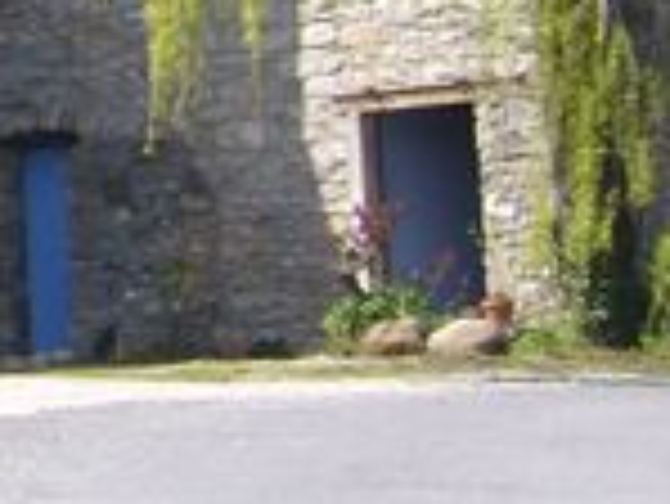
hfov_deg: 10.6
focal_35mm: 173
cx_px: -630
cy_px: -238
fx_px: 3351
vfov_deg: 8.4
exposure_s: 1/160
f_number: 5.6
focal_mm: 5.8
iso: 80
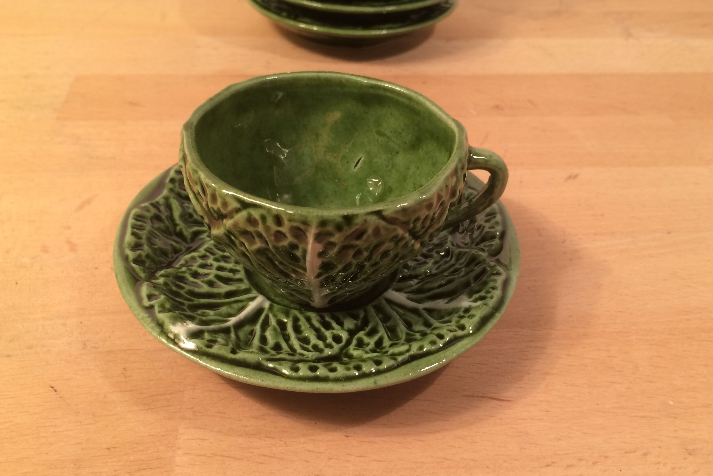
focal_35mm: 31
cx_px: 359
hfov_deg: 60.3
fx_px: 614
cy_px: 240
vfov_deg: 42.3
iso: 100
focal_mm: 4.15
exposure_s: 1/33
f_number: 2.2
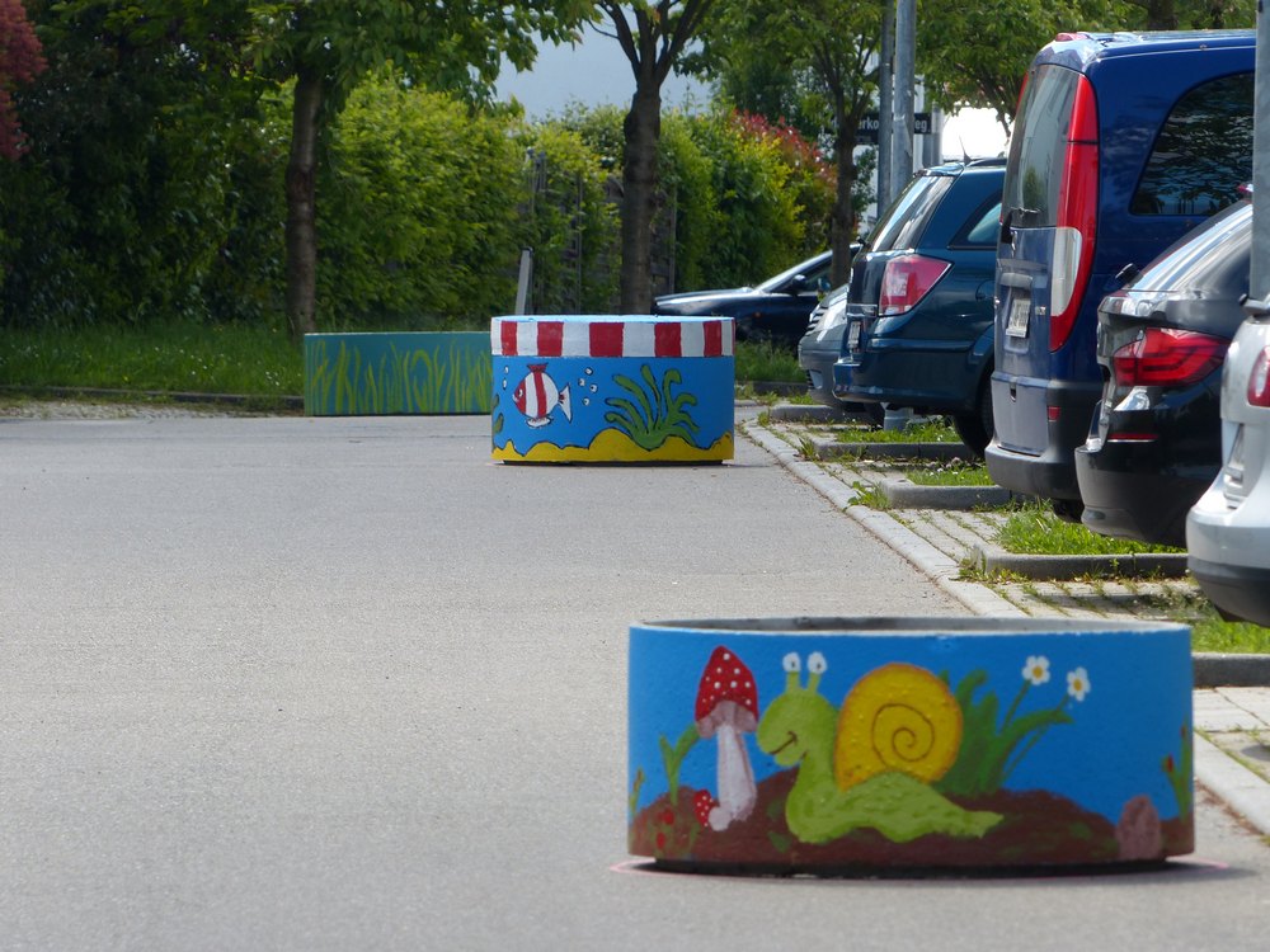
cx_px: 635
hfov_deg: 5.0
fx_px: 14639
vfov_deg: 3.7
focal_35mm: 399
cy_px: 476
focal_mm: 71.8
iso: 100
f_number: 4
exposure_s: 1/400
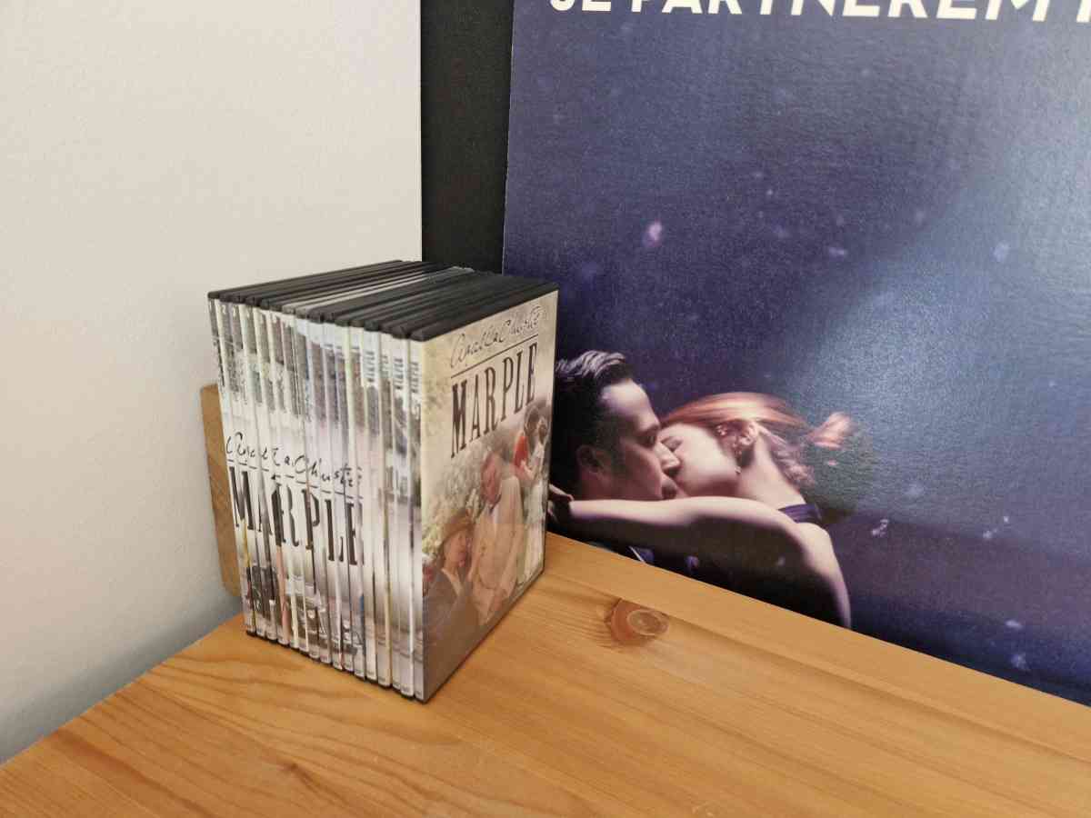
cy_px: 409
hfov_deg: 73.9
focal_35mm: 23
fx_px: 725
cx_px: 546
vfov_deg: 58.9
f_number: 1.8
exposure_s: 1/100
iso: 800
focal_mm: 5.4
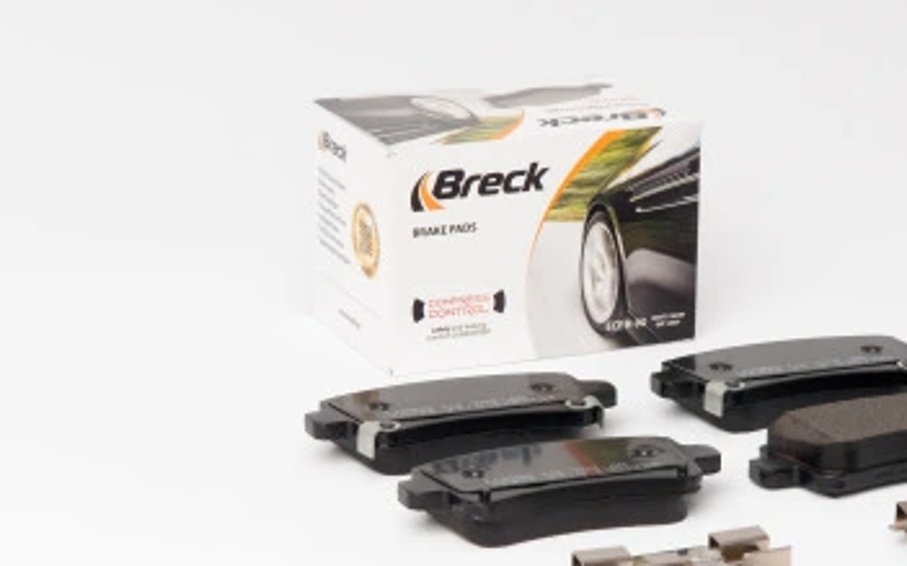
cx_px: 667
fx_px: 3879
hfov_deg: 13.3
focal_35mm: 157
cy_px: 367
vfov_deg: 8.3
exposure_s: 1/200
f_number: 13
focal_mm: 60
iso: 100
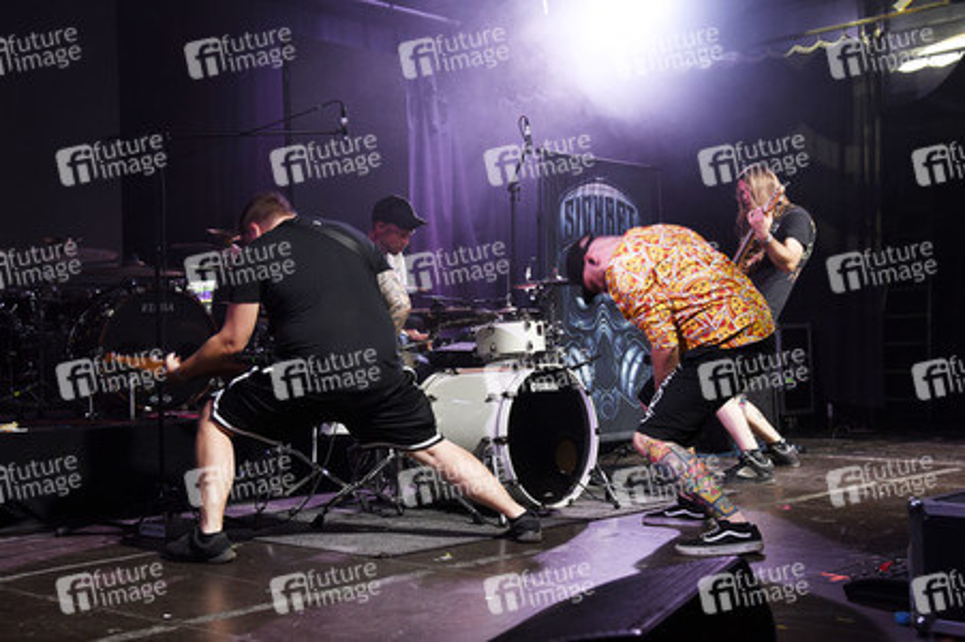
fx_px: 1179
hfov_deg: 44.5
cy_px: 321
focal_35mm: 44
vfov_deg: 30.5
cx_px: 482
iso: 1250
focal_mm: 44
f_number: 4.5
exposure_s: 1/50
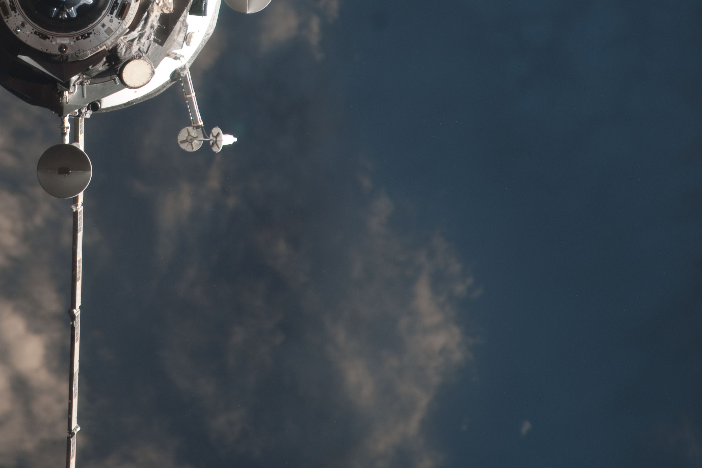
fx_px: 19419
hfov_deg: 2.1
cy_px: 2
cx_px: 66
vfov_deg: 1.4
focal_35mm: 996
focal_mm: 400
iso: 100
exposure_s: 1/400
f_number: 5.6
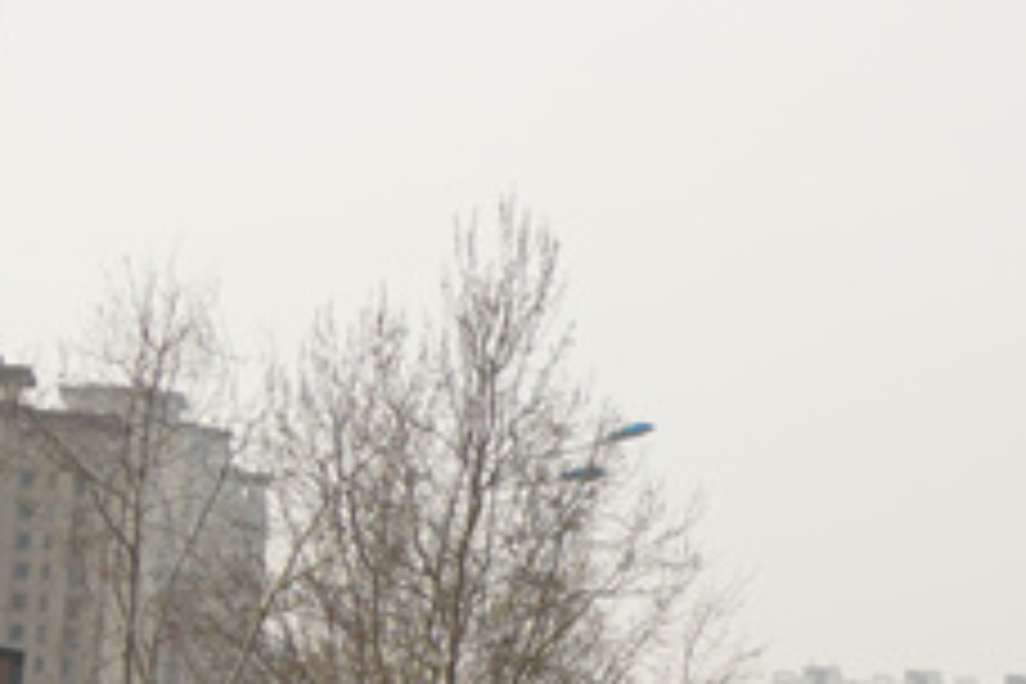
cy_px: 612
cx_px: 1814
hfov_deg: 13.1
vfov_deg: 9.6
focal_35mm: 142
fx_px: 4047
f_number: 4.5
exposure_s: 1/640
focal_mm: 18
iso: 100
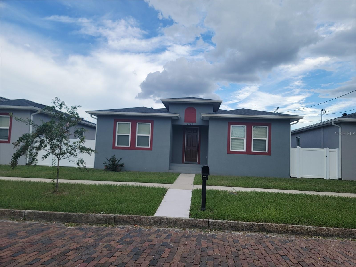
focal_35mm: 24
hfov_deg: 71.6
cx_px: 178
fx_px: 247
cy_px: 134
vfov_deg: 56.8
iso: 16
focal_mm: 6.7
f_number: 1.8
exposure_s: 1/767
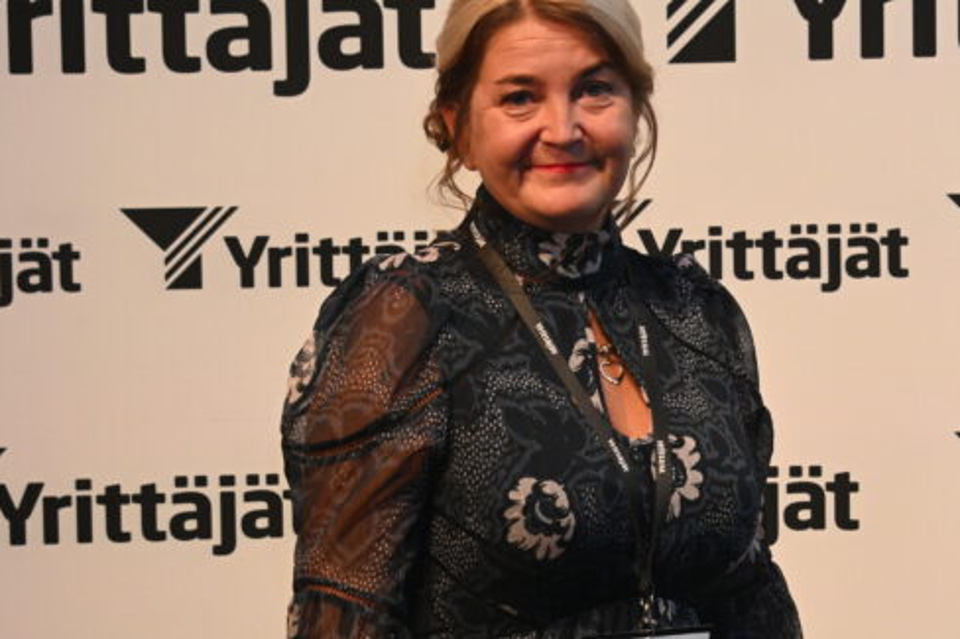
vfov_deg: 10.5
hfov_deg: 15.8
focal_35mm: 130
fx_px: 3465
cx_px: 537
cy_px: 359
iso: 2800
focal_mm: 68
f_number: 9
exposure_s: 1/100
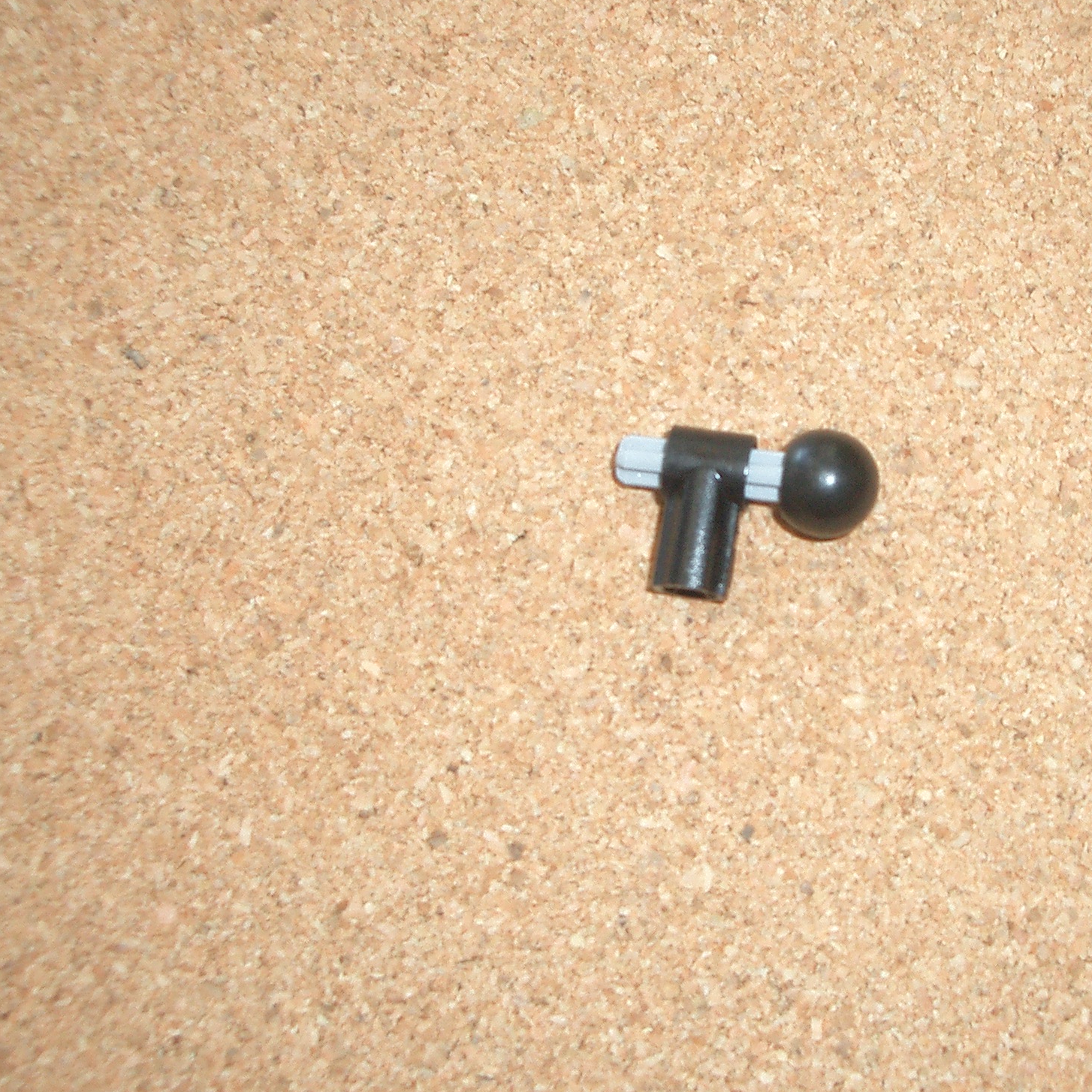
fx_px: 2177
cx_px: 718
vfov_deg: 28.2
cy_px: 567
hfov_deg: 28.0
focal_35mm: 61
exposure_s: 1/40
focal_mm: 8.2
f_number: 3.1
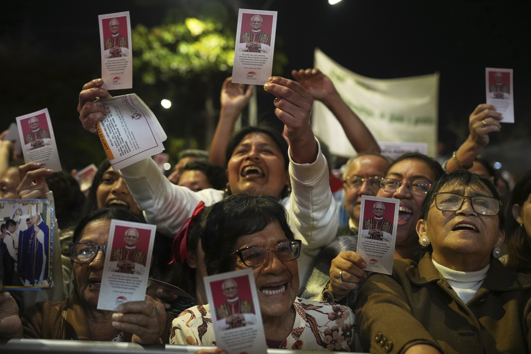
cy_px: 177
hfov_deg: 44.5
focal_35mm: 44
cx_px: 266
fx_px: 649
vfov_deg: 30.5
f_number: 2.8
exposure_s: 1/200
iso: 3200
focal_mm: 44
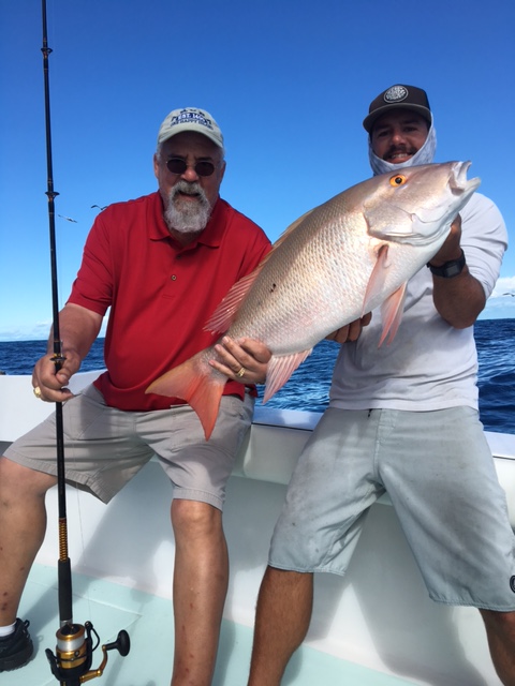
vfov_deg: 61.7
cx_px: 258
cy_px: 343
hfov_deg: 48.2
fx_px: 575
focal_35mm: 29
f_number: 2.2
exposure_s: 1/1508
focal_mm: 4.15
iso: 25
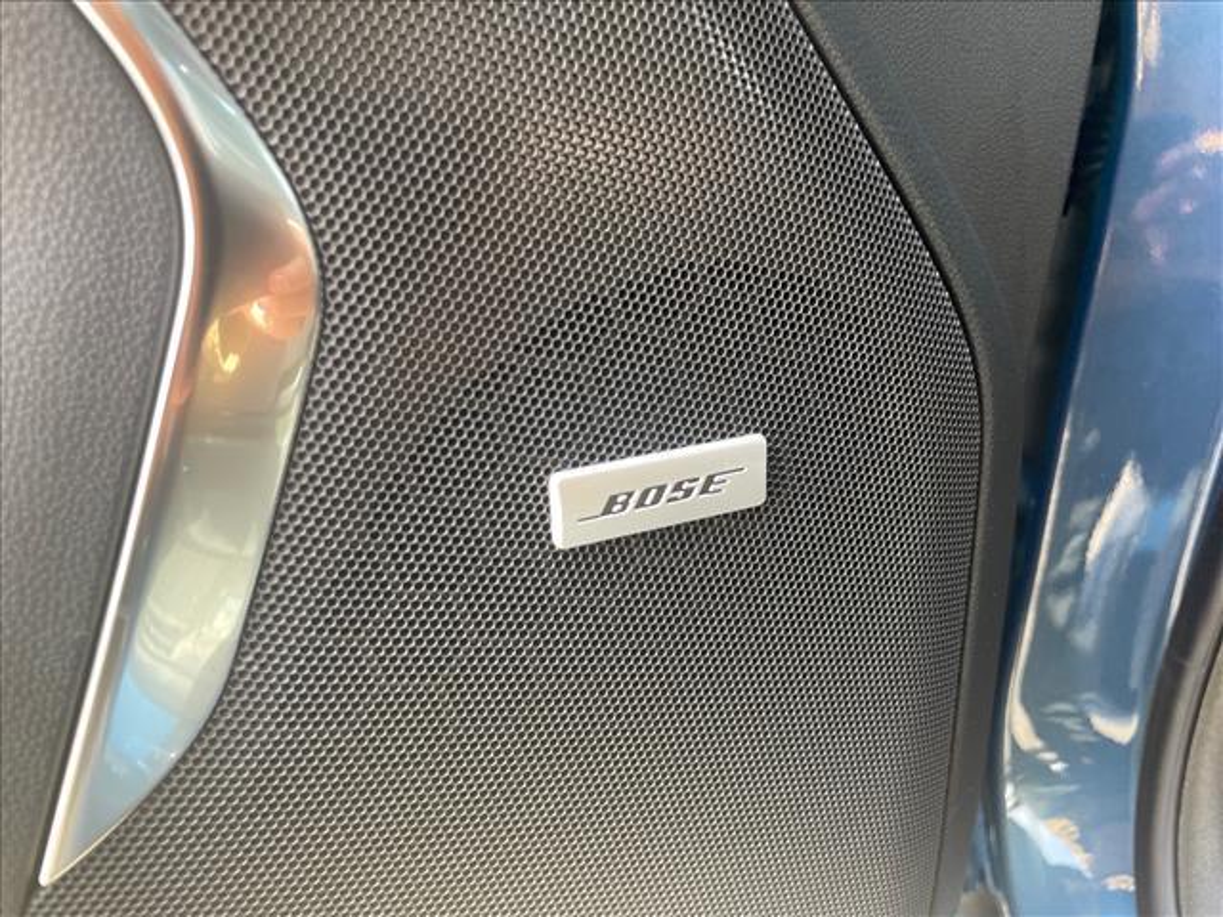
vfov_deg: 53.1
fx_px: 919
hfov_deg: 67.3
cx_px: 612
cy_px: 458
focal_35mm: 26
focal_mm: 4.2
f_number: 1.6
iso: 250
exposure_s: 1/60
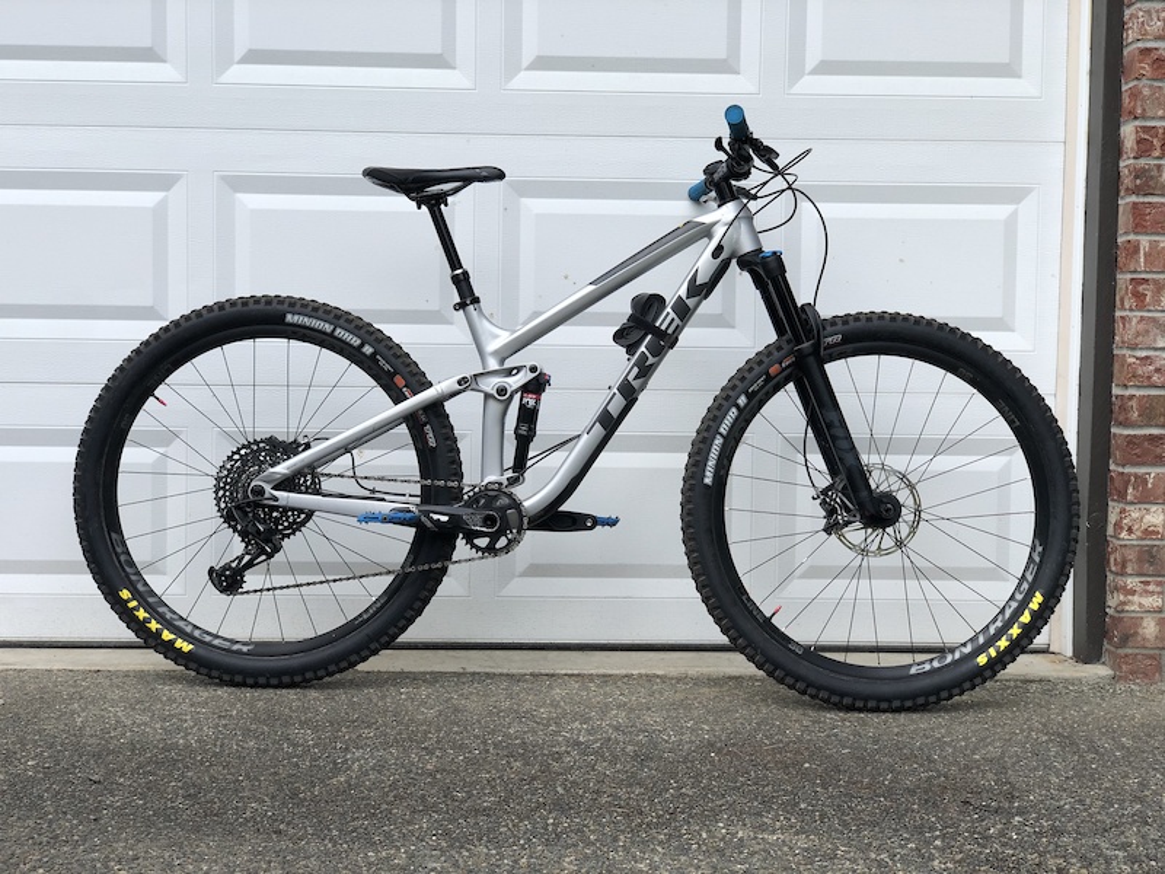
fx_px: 1750
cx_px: 582
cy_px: 437
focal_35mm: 52
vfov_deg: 28.0
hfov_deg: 36.8
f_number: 2.4
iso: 16
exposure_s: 1/326
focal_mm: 6
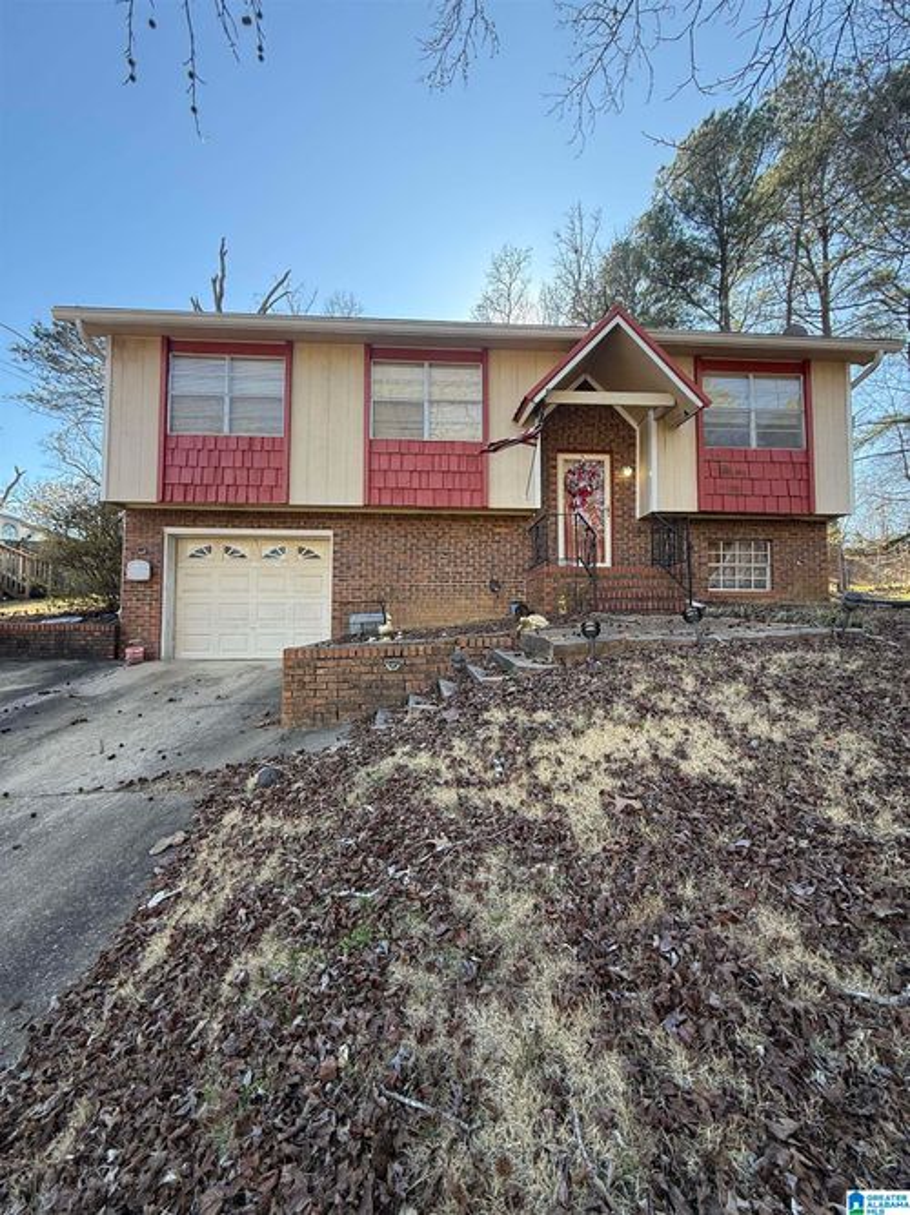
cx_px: 455
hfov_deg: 85.7
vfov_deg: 102.1
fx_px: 491
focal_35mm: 14
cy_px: 608
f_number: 2.2
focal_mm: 2.22
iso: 64
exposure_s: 1/198
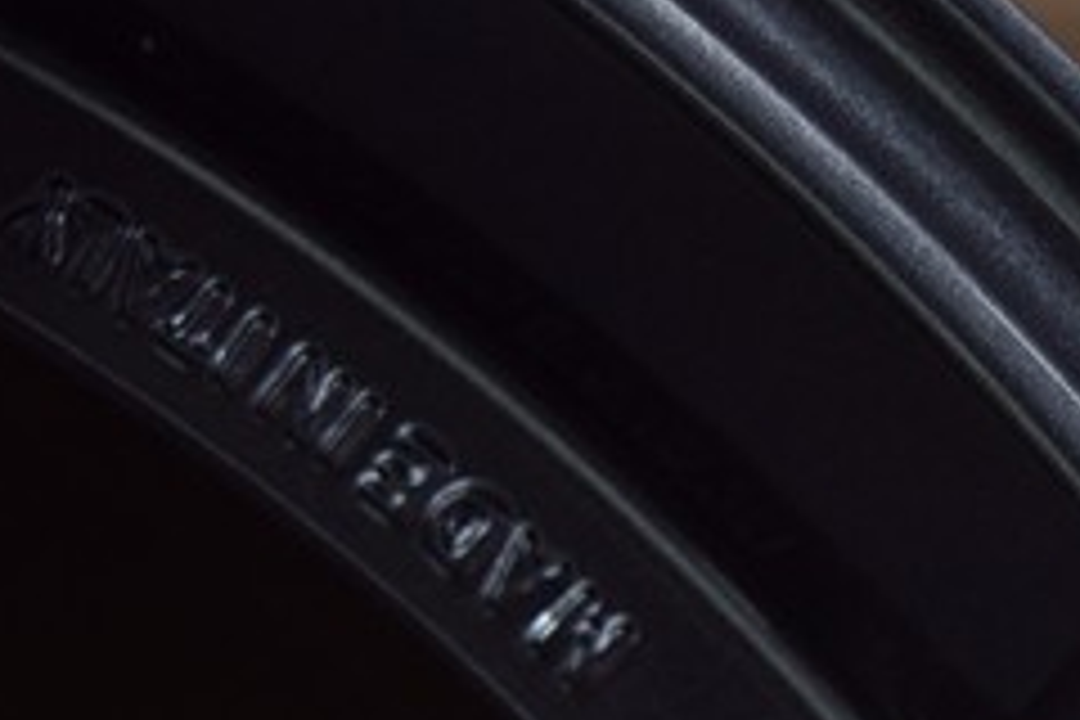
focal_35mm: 150
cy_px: 1114
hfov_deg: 13.6
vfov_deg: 8.9
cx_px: 904
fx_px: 4500
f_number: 4.2
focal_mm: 30
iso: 400
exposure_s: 1/40
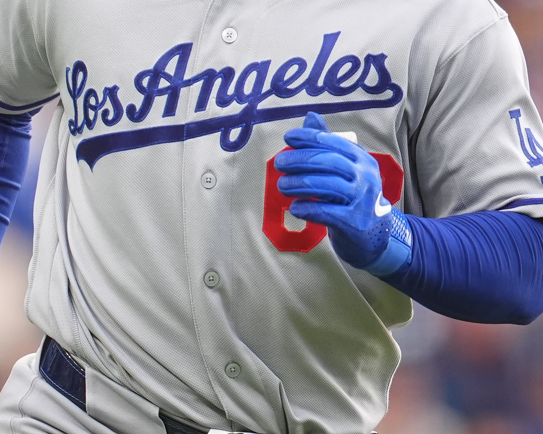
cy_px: 48
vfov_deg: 1.1
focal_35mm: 1381
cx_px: 126
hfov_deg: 1.4
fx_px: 22195
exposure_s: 1/1600
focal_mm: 400
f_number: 2.8
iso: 1250
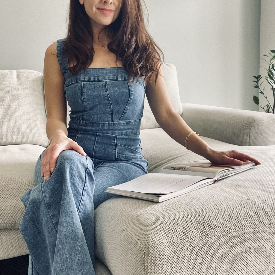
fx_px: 333
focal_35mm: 37
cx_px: 135
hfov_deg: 44.9
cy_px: 124
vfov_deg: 44.9
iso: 160
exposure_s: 1/60
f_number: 2.2
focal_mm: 2.71
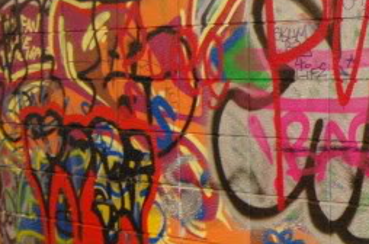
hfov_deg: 18.1
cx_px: 505
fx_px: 1063
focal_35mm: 104
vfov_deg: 13.1
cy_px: 108
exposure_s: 1/15
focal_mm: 22
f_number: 3.8
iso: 400
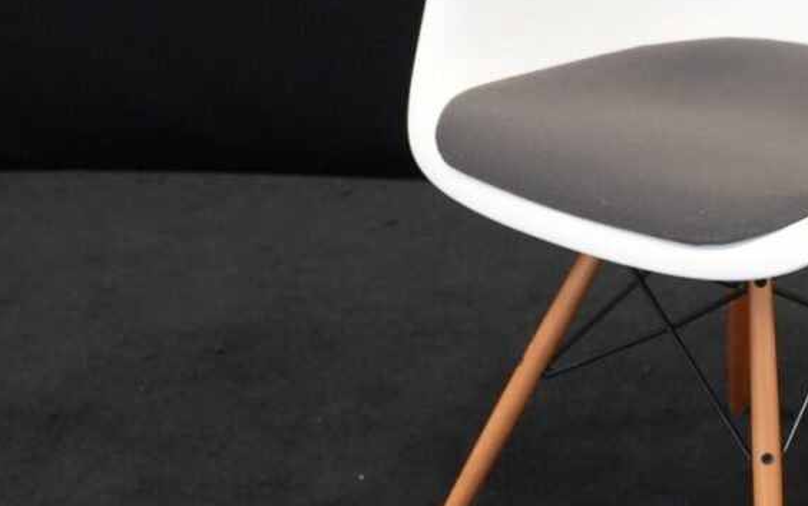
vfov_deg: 11.8
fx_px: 2445
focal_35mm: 111
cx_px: 799
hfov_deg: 18.3
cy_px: 196
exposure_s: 1/160
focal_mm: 40
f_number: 4
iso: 5000
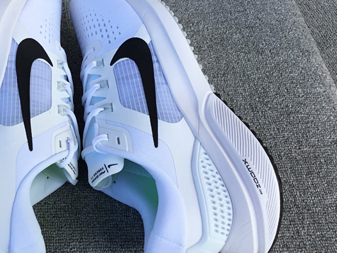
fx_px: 516
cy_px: 108
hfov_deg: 35.0
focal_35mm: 53
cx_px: 66
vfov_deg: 27.5
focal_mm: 3.3
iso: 25
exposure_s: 1/240
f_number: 2.4
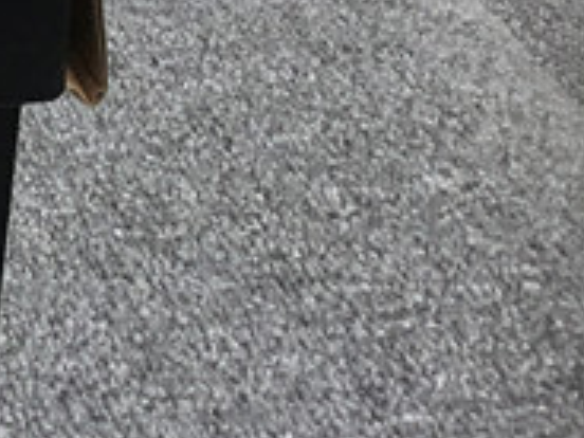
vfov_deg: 9.0
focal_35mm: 152
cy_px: -538
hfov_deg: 11.0
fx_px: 2564
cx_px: -825
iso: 25
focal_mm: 3.3
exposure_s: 1/413
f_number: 2.4
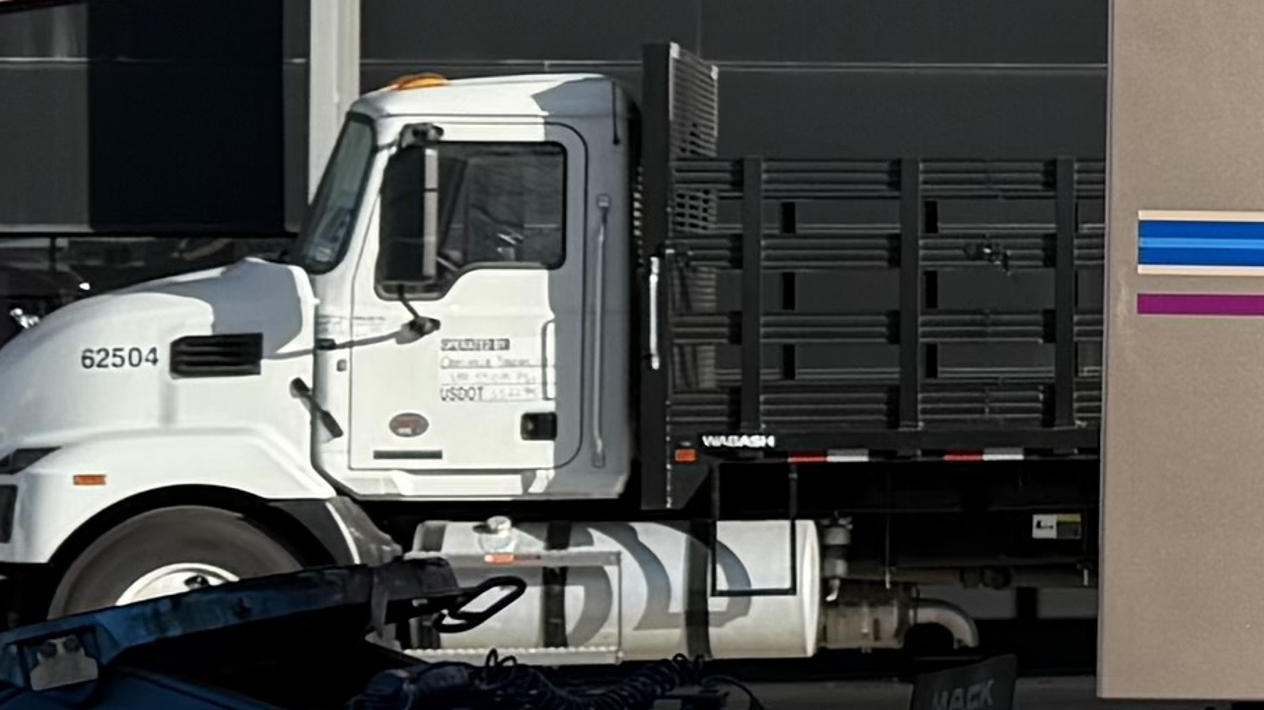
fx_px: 5496
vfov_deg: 7.4
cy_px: 118
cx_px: 2041
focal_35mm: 164
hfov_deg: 12.3
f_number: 1.78
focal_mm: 6.76
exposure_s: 1/4673
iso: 80
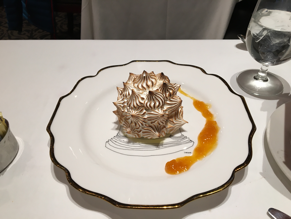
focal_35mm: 29
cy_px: 110
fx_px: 244
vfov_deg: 48.2
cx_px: 146
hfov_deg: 61.7
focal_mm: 4.15
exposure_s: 1/30
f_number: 2.2
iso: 50
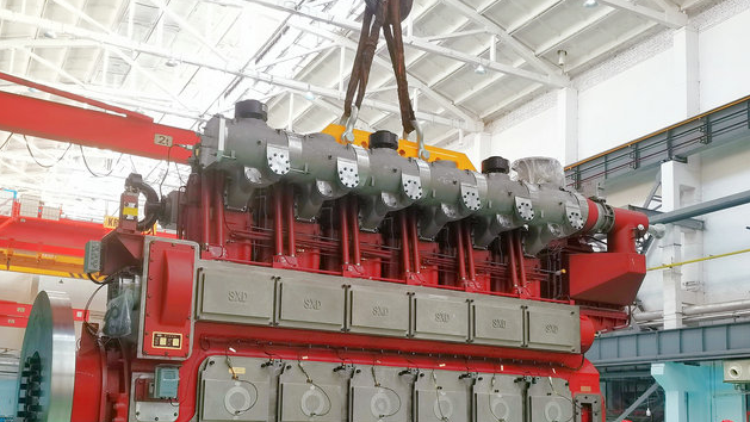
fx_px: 815
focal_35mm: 41
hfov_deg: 49.4
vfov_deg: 28.8
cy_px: 281
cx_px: 370
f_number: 1.8
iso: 160
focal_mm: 5.58
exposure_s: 1/100
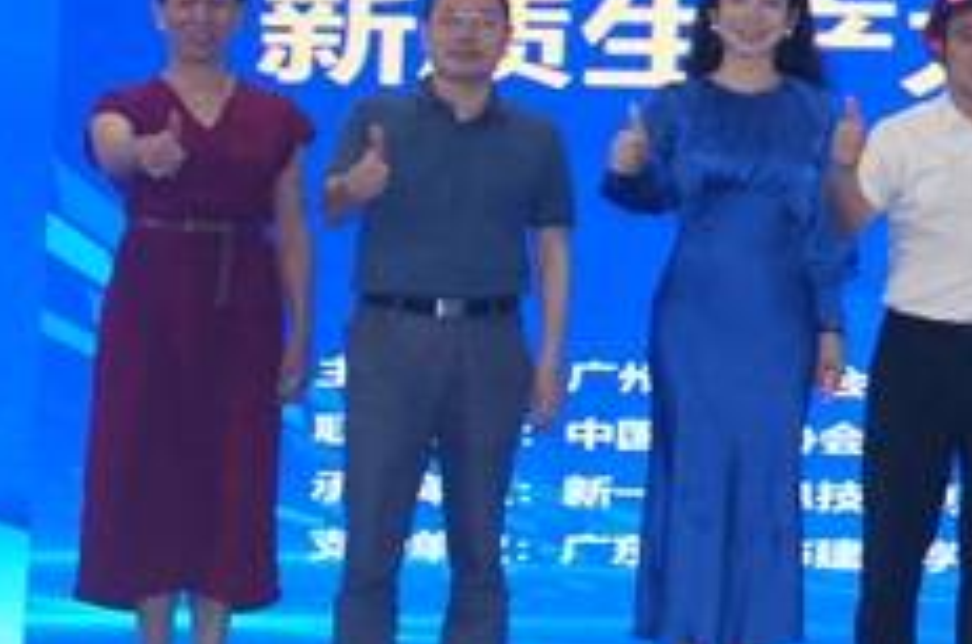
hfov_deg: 12.2
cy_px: 82
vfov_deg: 8.7
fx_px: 4203
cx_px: 1713
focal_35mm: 156
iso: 800
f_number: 4
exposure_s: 1/160
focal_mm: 24
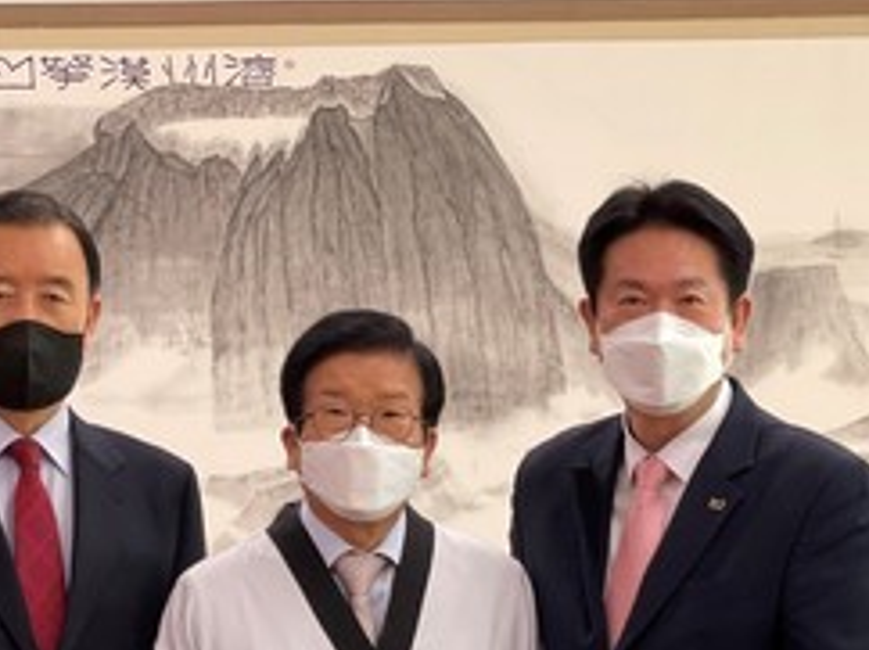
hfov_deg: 15.3
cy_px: 542
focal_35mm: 129
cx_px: 345
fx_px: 3235
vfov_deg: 11.4
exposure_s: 1/122
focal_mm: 6
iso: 160
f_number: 2
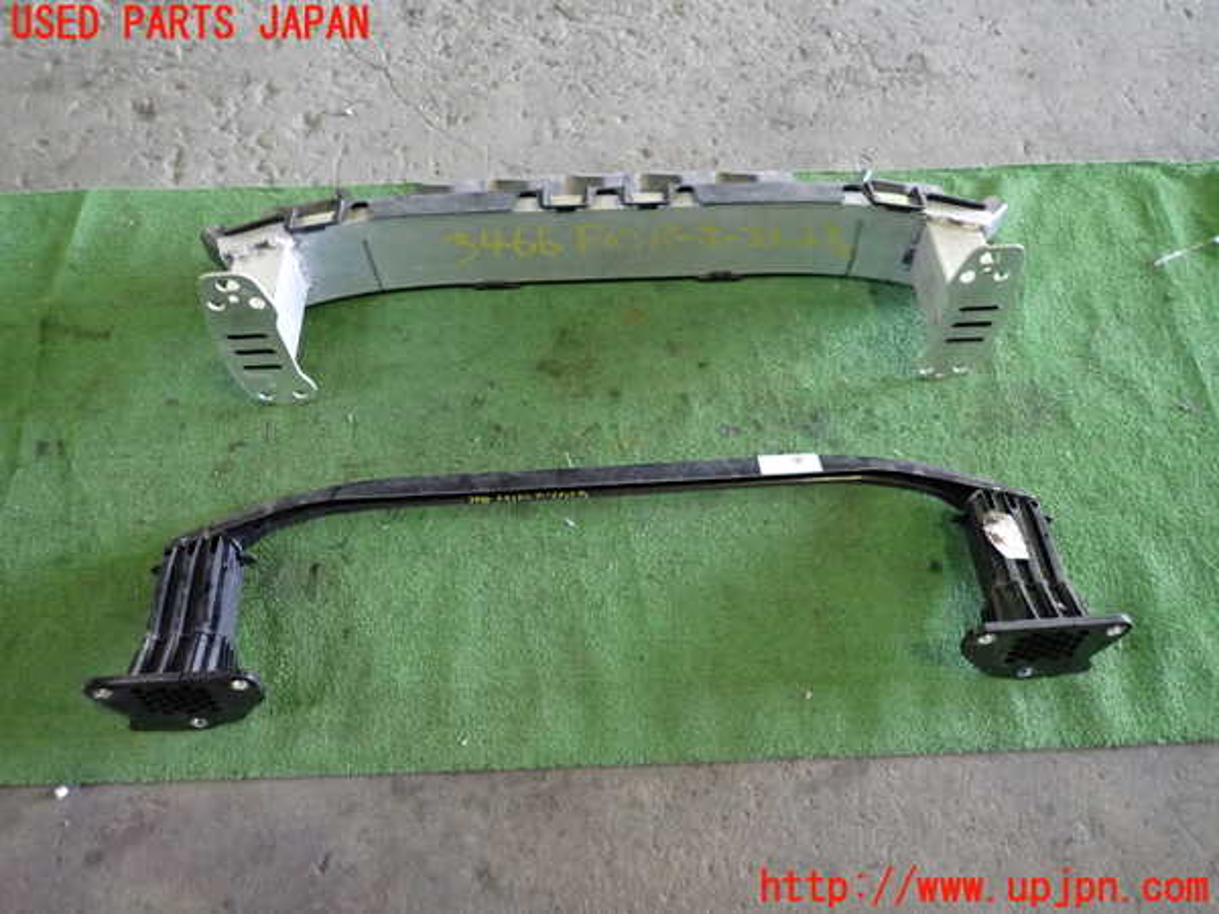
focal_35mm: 25
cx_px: 610
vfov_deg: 54.9
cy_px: 457
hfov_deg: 69.4
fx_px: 880
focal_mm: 4.5
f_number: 2
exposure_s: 1/30
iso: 500
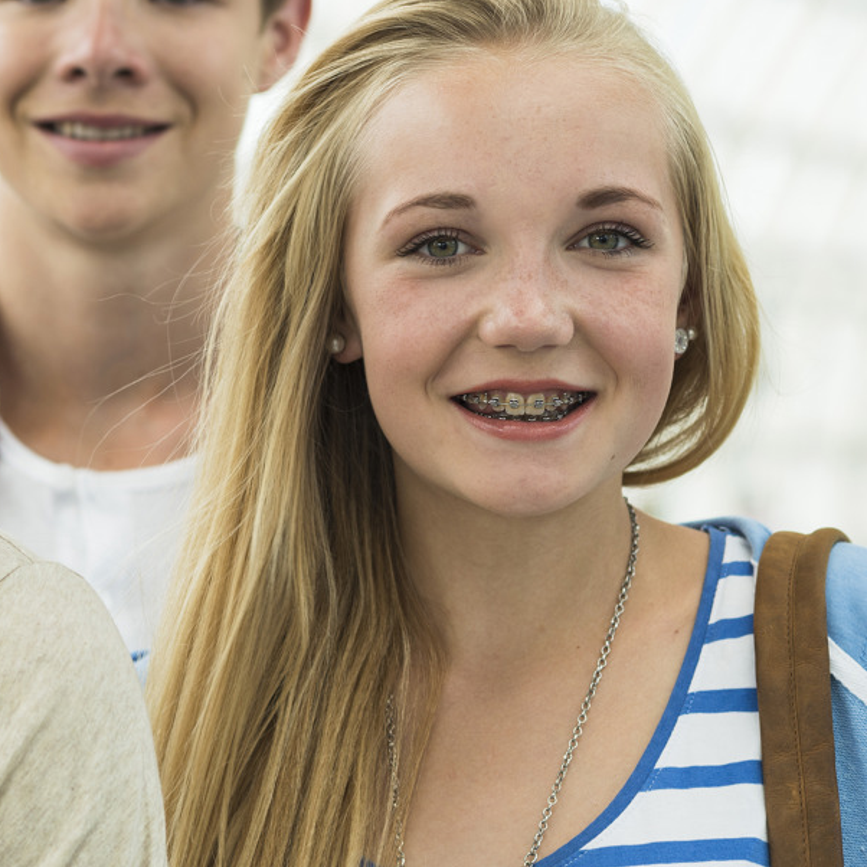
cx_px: 92
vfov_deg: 9.7
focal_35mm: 180
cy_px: 423
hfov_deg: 9.7
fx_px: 5101
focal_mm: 85
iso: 200
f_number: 4
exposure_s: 1/250
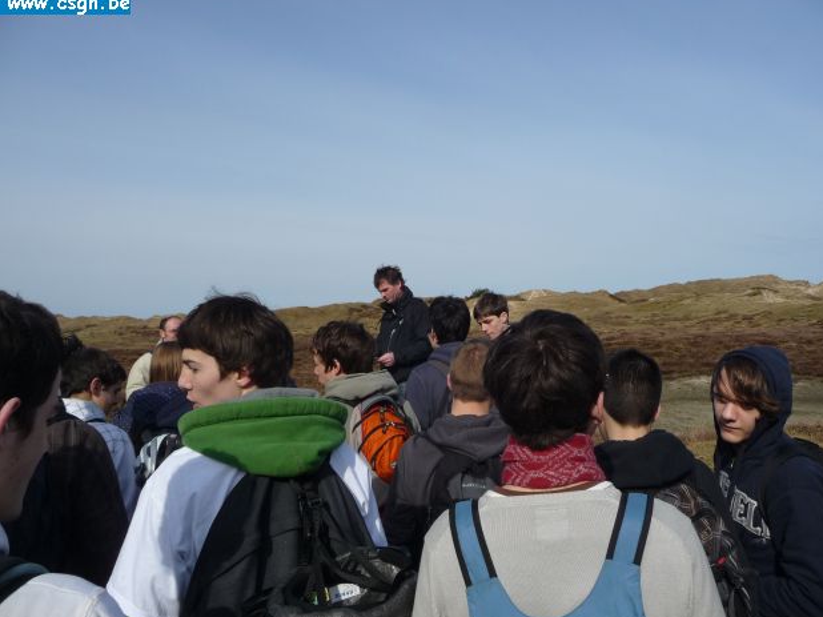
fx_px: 689
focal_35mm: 29
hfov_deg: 61.7
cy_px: 307
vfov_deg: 48.2
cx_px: 425
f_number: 8
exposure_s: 1/250
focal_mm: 4.7
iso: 100
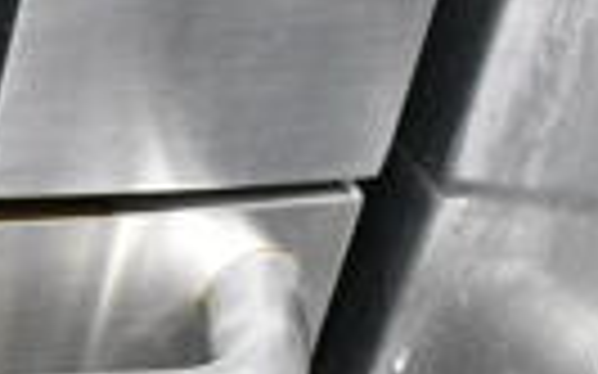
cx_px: -746
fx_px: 2737
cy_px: 397
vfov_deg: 7.8
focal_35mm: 168
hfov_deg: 10.9
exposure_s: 1/125
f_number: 5.6
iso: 6400
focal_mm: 24
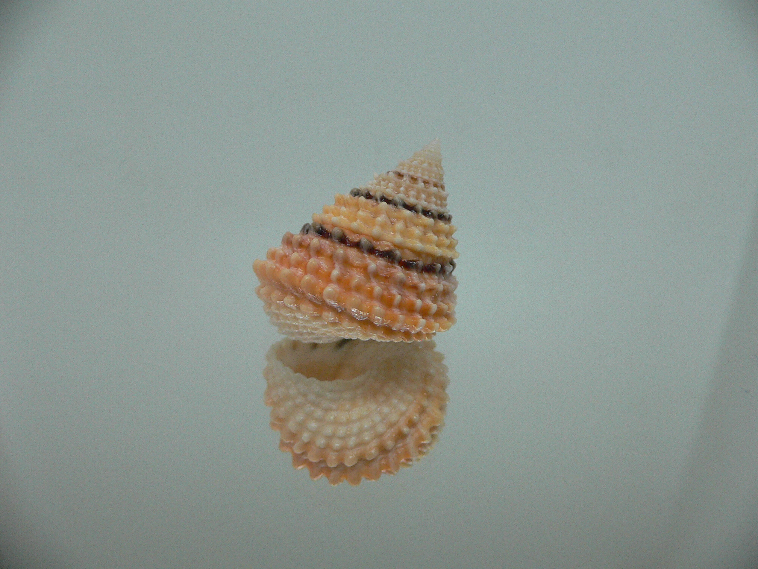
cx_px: 379
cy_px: 284
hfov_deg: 52.6
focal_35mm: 35
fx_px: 766
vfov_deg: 40.7
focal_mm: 4.6
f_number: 2.8
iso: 200
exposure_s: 1/60
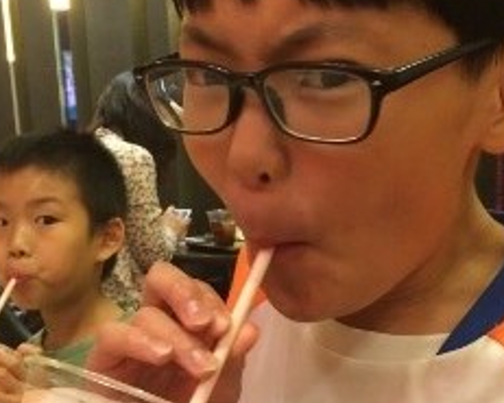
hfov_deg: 33.0
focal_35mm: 57
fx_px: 851
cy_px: 318
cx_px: 271
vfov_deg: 26.2
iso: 400
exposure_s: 1/15
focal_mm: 4.12
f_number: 2.2
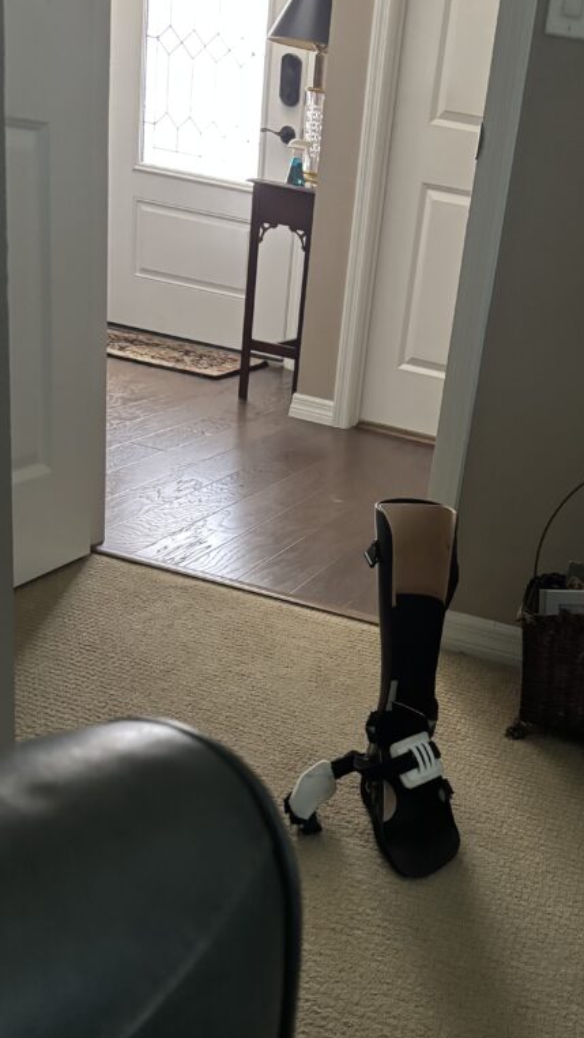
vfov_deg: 52.0
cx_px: 479
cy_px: 676
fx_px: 1046
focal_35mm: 38
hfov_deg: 30.3
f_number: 1.6
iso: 640
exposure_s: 1/30
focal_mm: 5.96
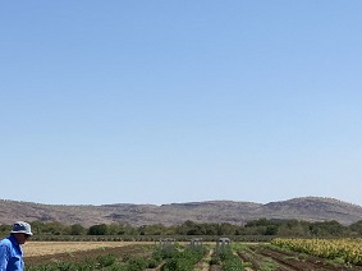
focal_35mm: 84
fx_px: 878
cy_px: 314
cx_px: -59
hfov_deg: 21.8
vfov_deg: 16.9
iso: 20
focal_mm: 3.99
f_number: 1.8
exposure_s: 1/2404
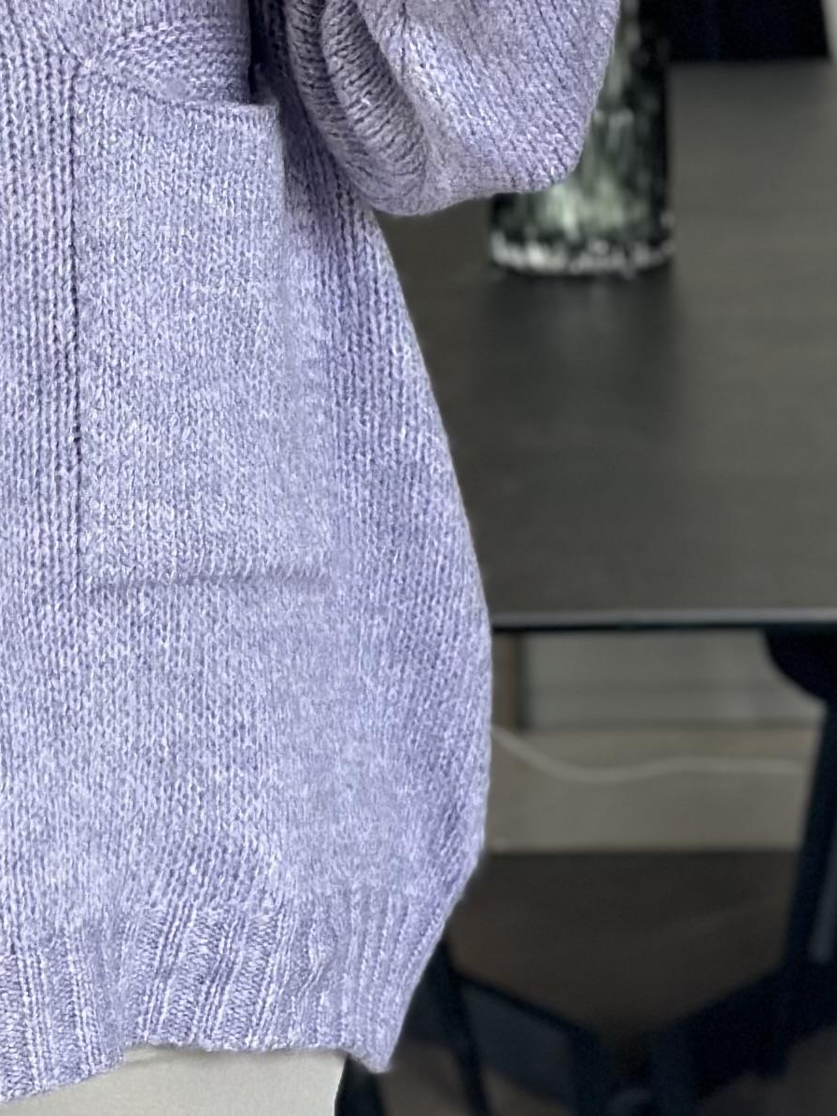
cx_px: -65
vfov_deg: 12.1
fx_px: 5224
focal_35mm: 162
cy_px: 106
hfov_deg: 9.1
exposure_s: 1/104
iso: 125
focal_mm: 6.86
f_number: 1.78
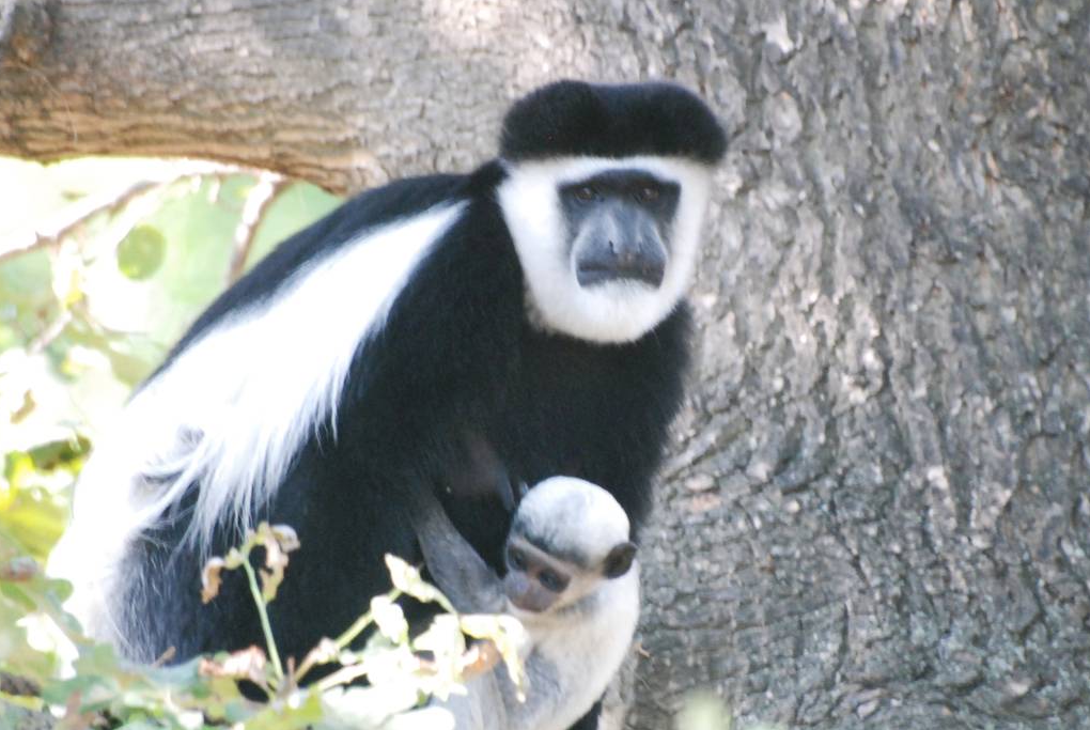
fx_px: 21403
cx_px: 608
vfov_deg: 2.0
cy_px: 415
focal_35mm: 706
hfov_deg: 2.9
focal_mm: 300
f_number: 5.6
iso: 1000
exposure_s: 1/80
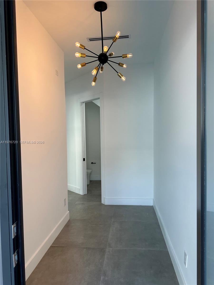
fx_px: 198
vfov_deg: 71.6
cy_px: 142
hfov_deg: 56.8
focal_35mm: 24
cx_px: 107
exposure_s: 1/120
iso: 80
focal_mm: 6.86
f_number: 1.78
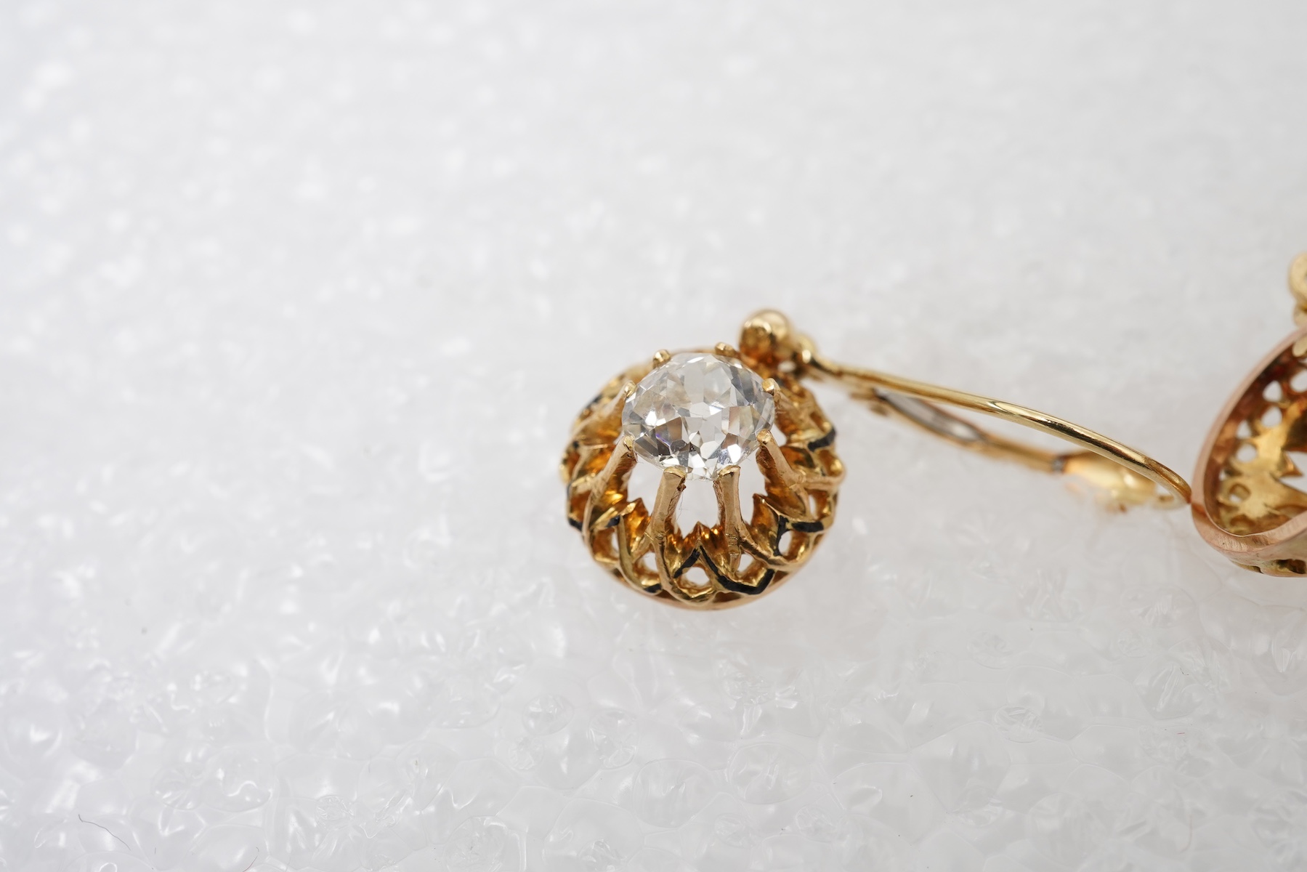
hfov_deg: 43.6
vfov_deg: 29.9
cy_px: 436
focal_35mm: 45
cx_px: 654
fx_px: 1634
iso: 500
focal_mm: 30
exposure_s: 1/125
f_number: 18
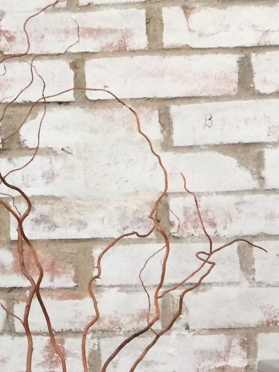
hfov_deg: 13.8
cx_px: 434
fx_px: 1075
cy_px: 390
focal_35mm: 100
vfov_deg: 19.0
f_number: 2.2
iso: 64
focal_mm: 4.15
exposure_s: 1/30
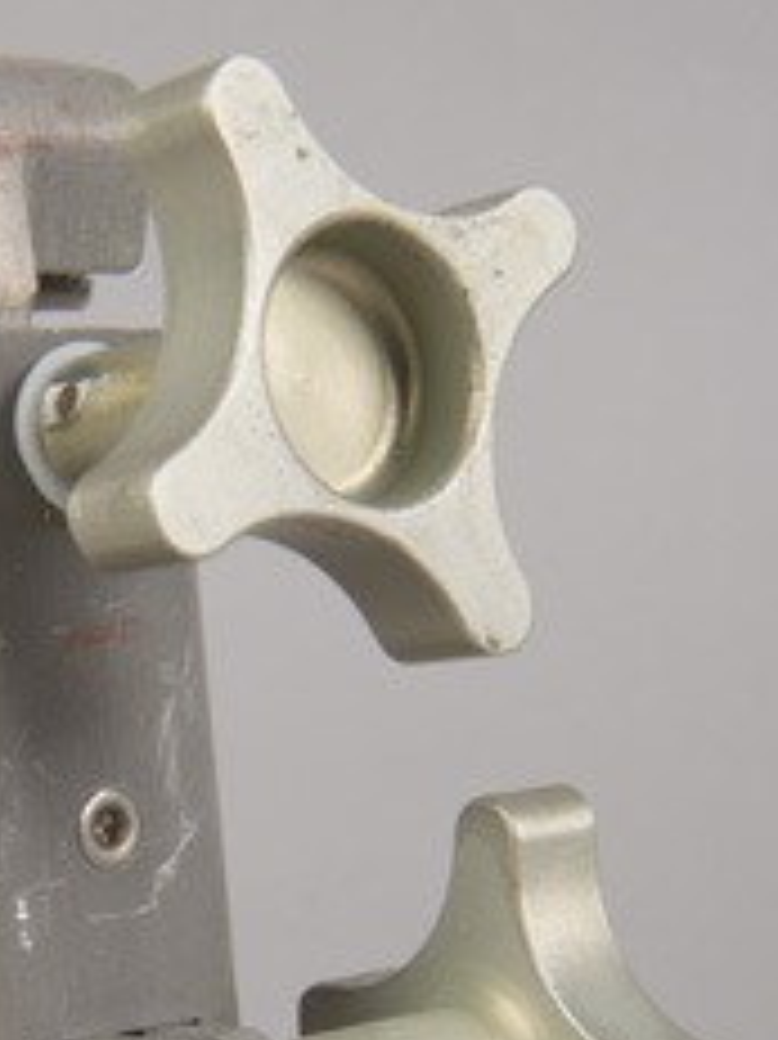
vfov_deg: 17.9
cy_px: 792
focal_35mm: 109
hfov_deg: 13.4
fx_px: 3269
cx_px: 54
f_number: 18
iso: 100
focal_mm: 50
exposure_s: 1/160
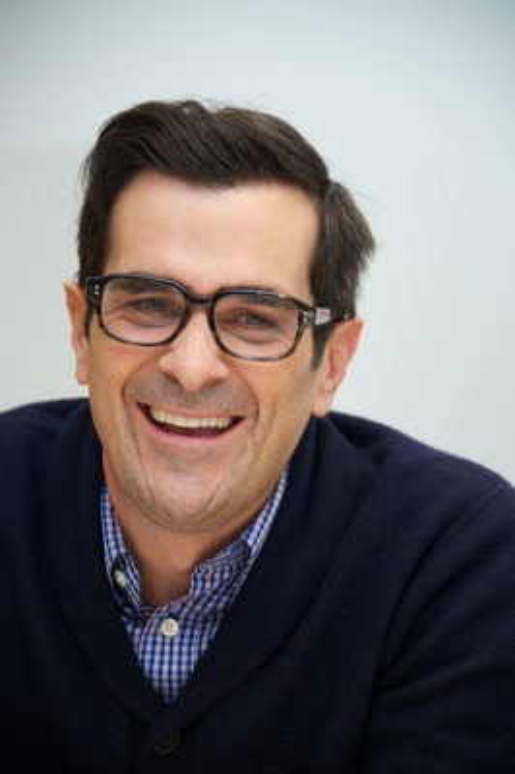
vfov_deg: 12.1
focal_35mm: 170
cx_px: 258
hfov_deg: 8.1
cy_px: 387
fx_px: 3654
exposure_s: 1/60
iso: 500
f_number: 5.6
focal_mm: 170
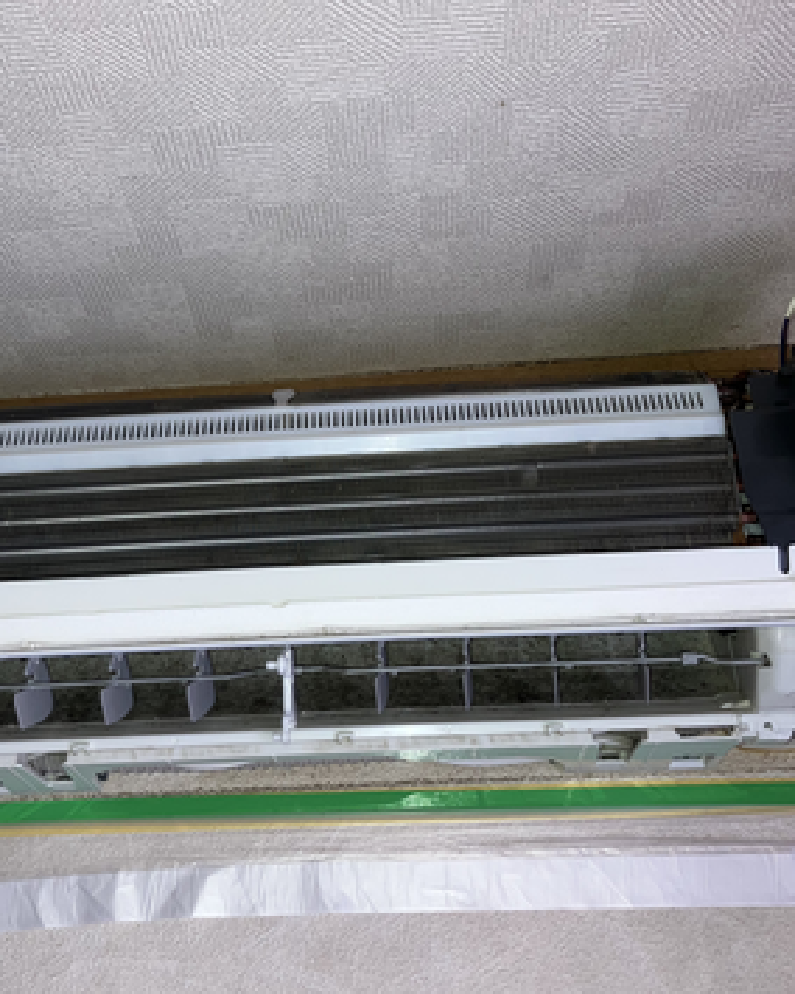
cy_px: 449
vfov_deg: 44.7
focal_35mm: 41
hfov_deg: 36.3
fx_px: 1206
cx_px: 300
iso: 32
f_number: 1.8
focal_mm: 3.99
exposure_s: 1/27
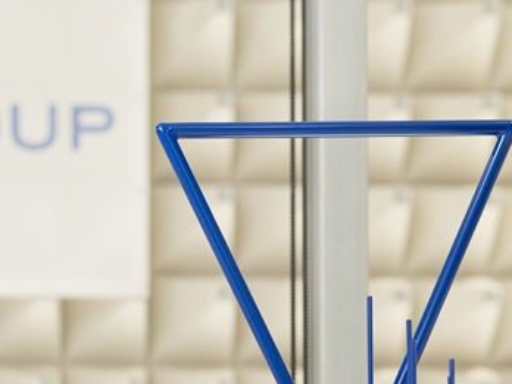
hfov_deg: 12.1
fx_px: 2411
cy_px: 294
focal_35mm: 163
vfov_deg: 9.1
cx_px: 203
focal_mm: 80
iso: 500
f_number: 2
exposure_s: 1/100
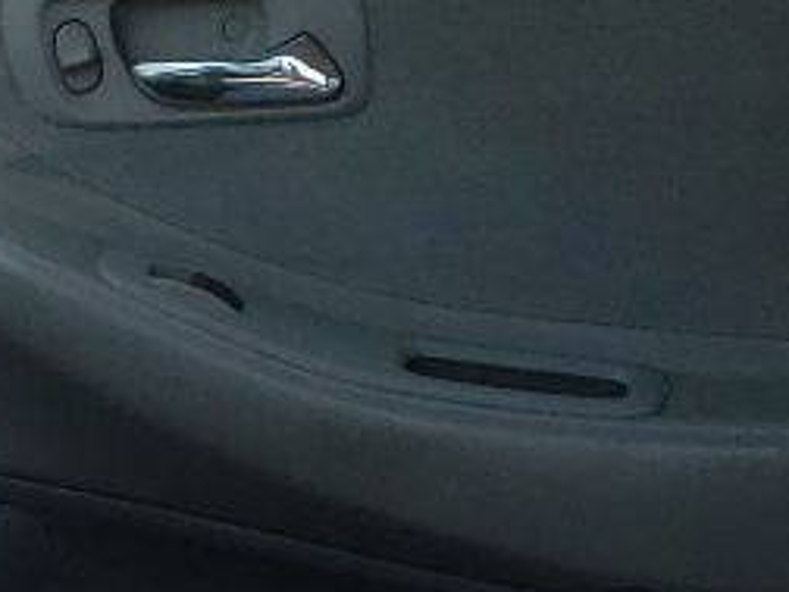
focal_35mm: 165
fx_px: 3761
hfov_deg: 11.6
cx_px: -241
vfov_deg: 8.5
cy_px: 1203
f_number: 1.5
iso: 50
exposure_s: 1/2000
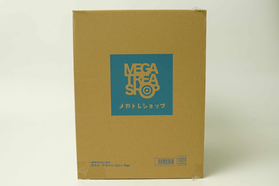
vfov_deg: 31.9
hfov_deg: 46.4
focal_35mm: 42
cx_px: 140
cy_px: 93
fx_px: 326
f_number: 10
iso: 1000
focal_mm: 28
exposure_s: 1/20
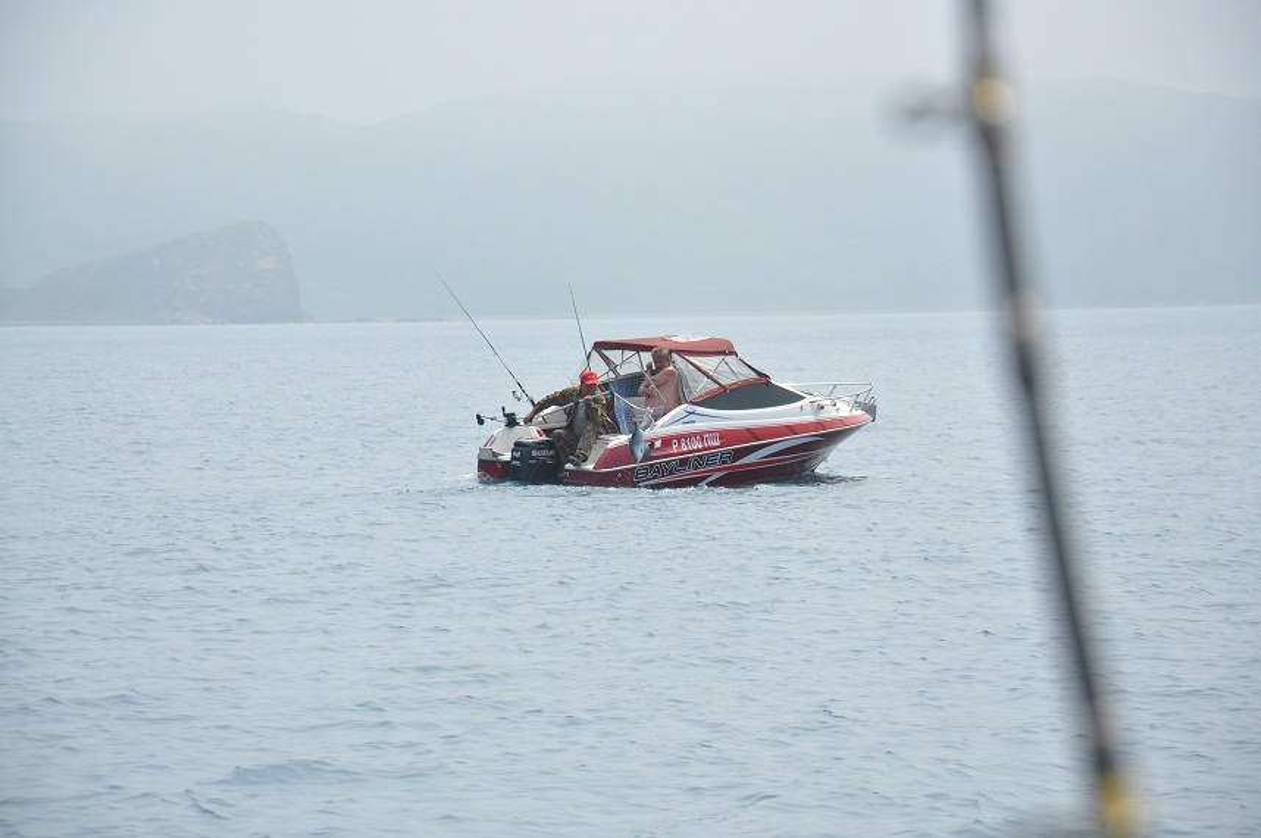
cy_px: 419
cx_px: 630
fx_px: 5511
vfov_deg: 8.7
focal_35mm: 158
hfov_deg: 13.1
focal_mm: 105
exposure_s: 1/400
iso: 400
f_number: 10
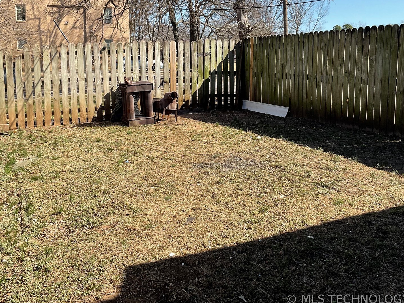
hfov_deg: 47.9
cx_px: 198
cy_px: 105
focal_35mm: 39
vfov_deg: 36.5
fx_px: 455
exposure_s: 1/1221
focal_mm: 3
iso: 16
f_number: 1.8
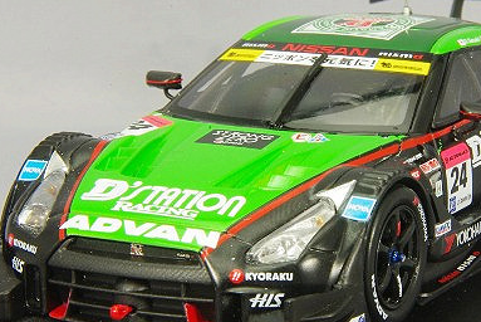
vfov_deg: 7.4
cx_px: 313
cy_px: 158
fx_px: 2500
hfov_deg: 11.0
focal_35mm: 187
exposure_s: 1
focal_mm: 75
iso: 400
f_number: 32
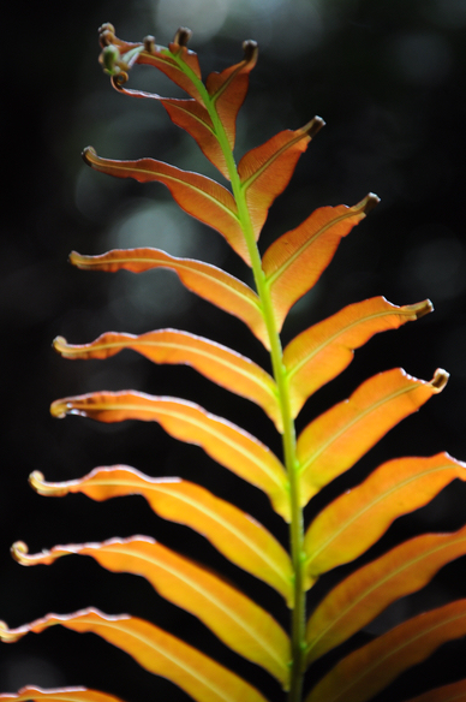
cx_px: 225
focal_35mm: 216
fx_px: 4198
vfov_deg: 9.5
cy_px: 272
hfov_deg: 6.4
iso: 320
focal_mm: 105
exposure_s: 1/200
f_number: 5.6
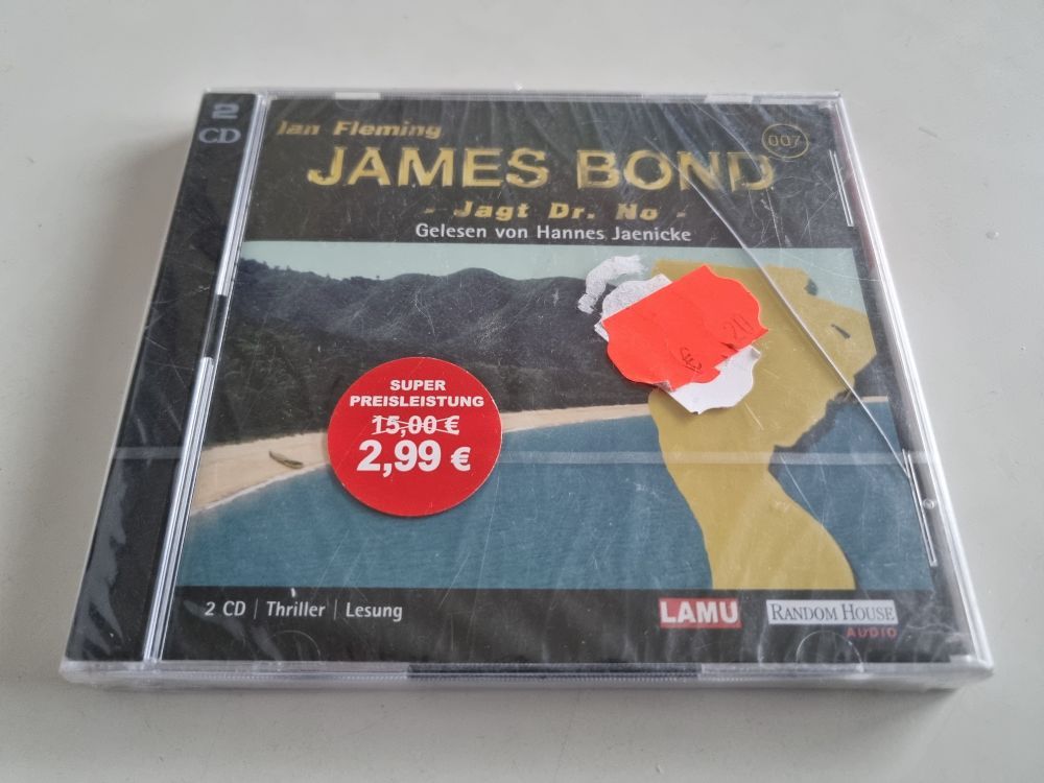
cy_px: 392
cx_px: 522
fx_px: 784
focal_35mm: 26
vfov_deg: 53.1
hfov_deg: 67.3
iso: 640
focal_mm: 5.4
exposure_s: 1/50
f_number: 1.8
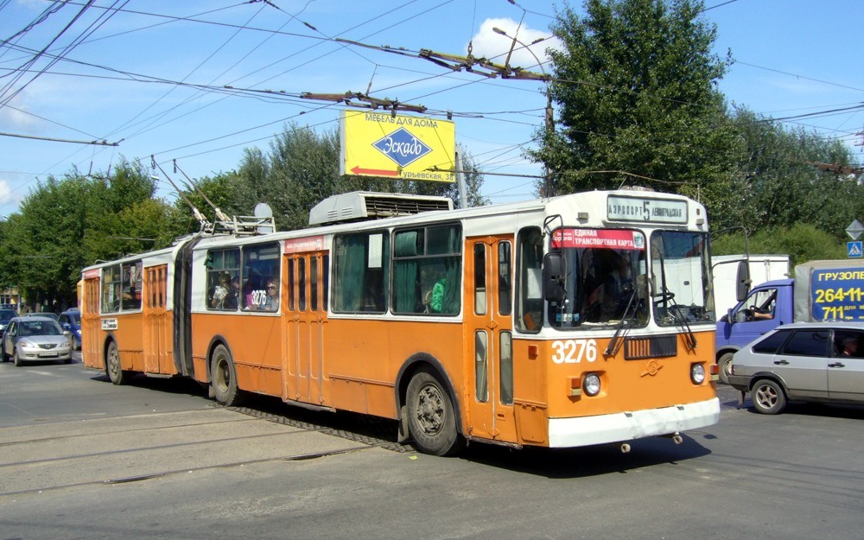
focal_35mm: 38
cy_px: 282
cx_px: 439
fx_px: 895
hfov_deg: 51.5
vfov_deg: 33.6
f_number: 5.6
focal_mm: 5.8
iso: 80
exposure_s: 1/250
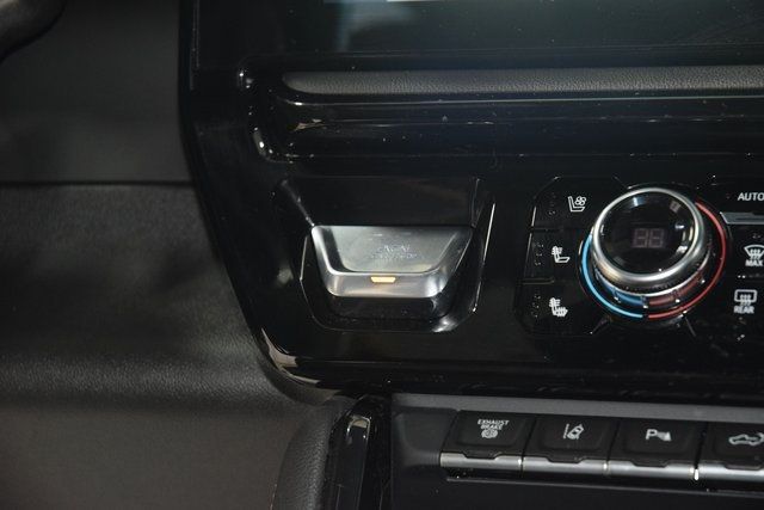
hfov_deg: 19.5
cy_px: 255
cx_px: 382
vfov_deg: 13.0
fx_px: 2229
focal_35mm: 105
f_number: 4.5
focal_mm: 70
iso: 2500
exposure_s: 1/30
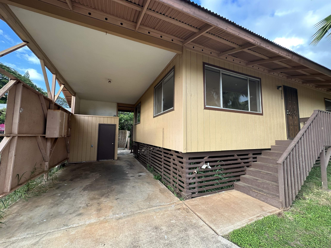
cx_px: 166
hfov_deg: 102.1
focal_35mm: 14
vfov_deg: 85.7
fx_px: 134
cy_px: 124
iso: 40
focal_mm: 2.22
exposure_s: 1/190
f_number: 2.2
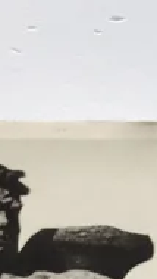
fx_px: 1213
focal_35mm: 164
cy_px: 693
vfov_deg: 10.9
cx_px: 0
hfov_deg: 7.4
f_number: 1.8
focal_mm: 3.99
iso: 20
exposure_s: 1/100
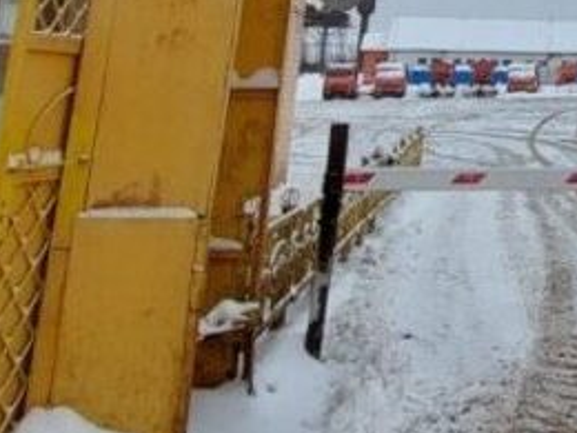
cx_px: 756
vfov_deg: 20.2
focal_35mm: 60
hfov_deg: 26.9
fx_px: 1000
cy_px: -258
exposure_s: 1/408
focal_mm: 1.74
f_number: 2.2
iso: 50
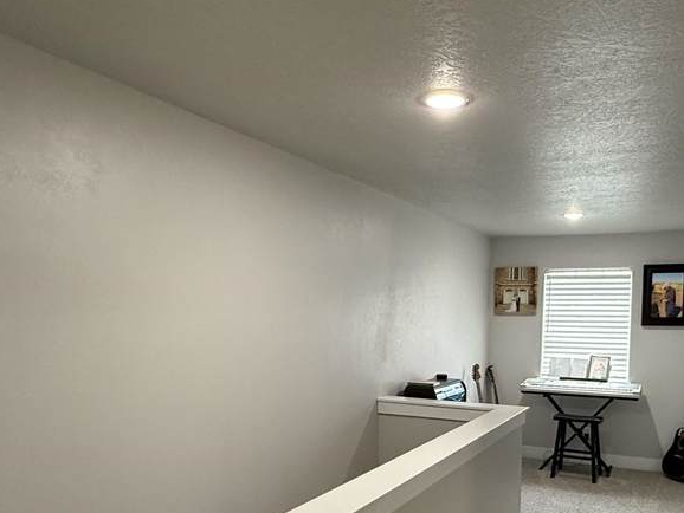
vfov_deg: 44.3
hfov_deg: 57.8
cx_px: 413
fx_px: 613
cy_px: 370
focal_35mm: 31
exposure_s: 1/120
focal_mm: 2.22
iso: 500
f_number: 2.2
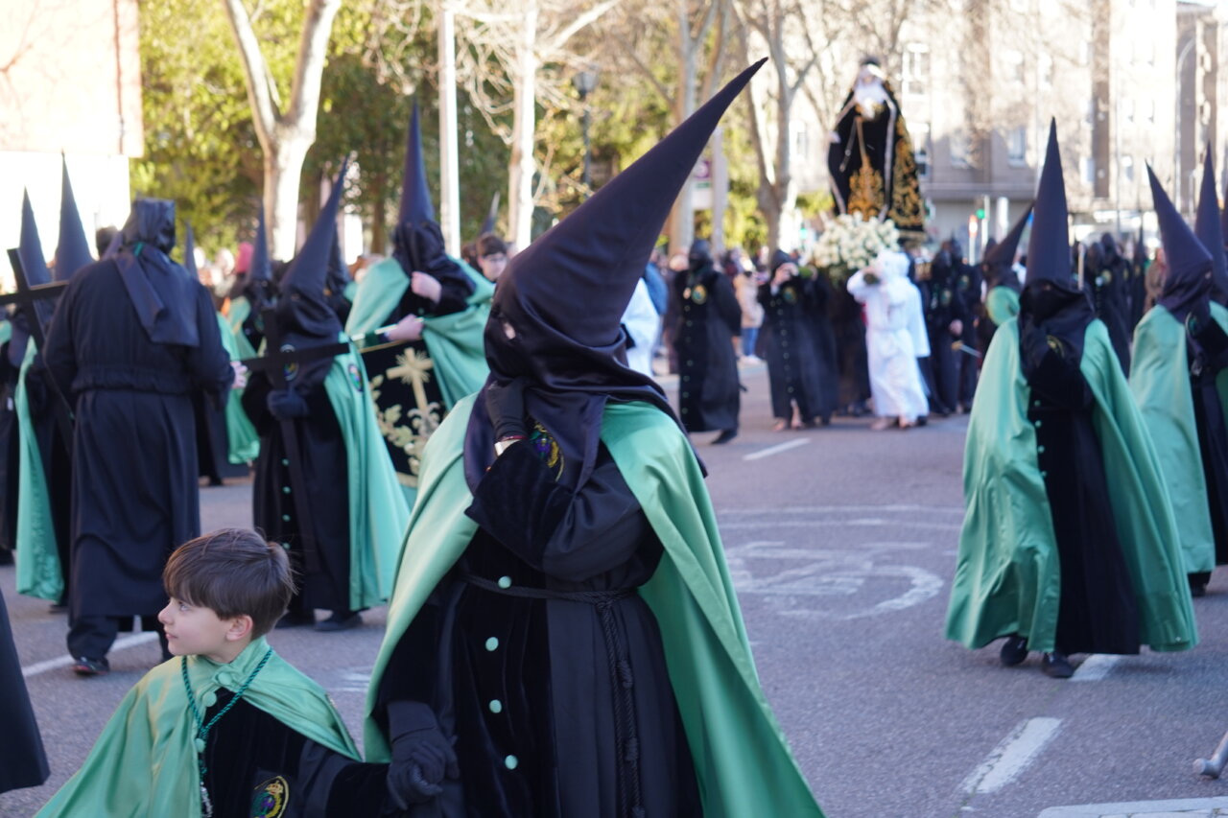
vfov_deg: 16.5
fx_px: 2814
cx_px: 614
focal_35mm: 82
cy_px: 409
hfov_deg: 24.6
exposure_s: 1/100
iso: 200
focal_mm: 55
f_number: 4.5
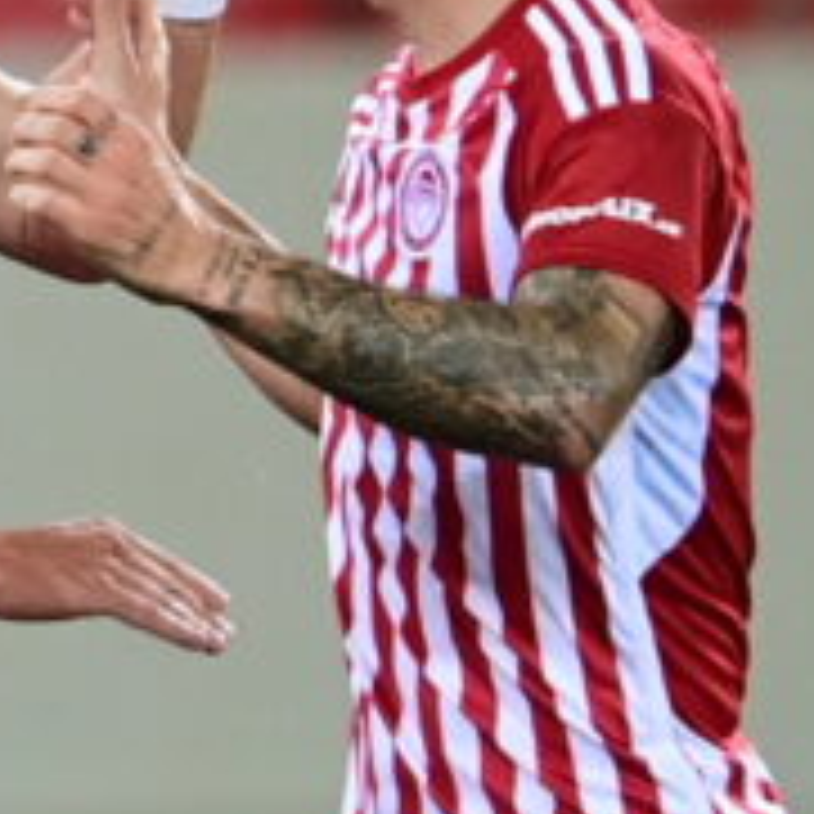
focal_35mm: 1129
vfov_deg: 1.6
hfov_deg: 1.6
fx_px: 30036
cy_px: 126
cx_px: -148
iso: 2500
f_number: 2.8
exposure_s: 1/1000
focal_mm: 400
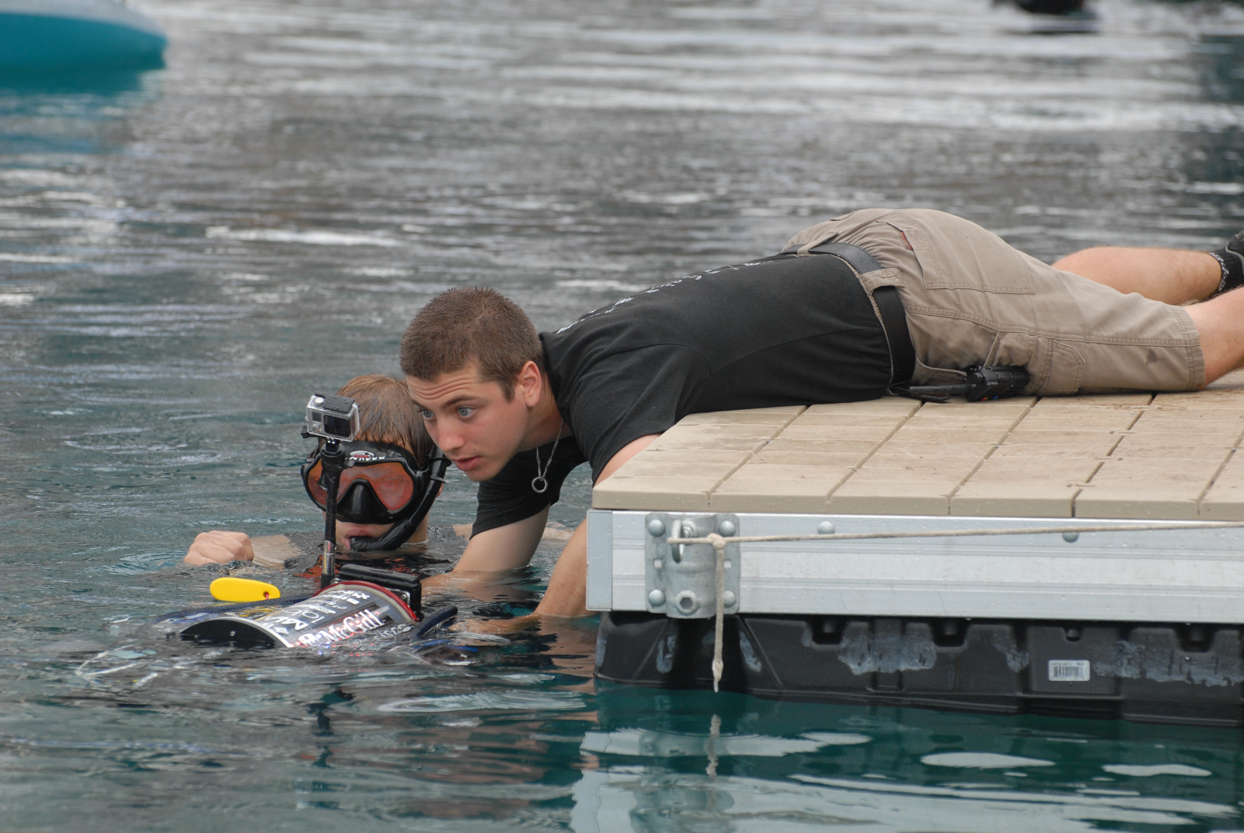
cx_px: 622
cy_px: 416
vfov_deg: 5.9
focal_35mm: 232
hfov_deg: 8.8
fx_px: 8044
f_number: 5
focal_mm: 155
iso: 400
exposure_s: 1/250
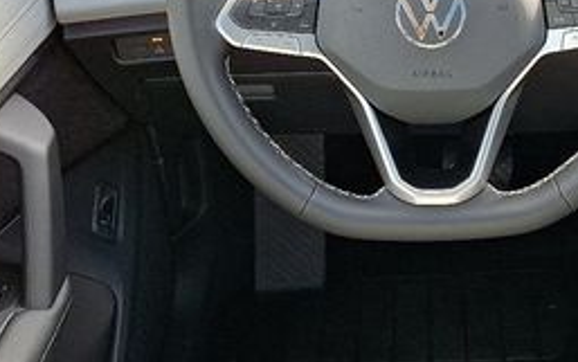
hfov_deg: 30.2
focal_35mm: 66
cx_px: 470
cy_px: 146
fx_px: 1040
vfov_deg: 19.7
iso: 48
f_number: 1.8
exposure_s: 1/120
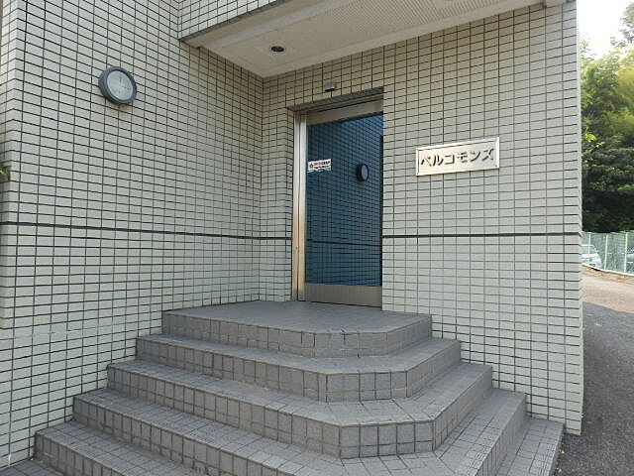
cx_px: 317
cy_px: 238
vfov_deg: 56.8
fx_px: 440
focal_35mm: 24
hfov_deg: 71.6
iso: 80
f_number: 3
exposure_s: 1/160
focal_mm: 4.2
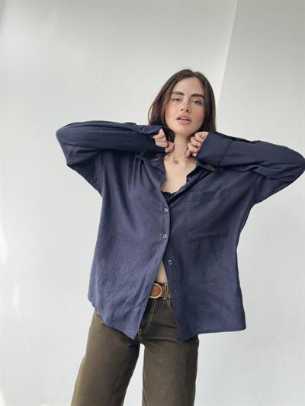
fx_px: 564
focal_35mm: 48
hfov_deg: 30.3
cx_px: 152
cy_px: 203
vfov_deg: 39.6
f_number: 1.78
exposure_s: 1/495
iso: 64
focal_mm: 6.76
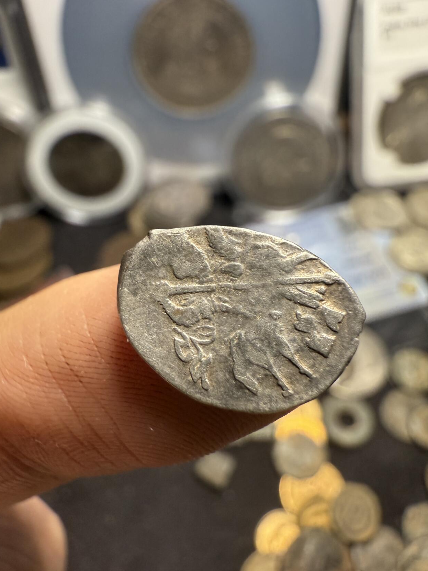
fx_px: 429
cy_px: 292
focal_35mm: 26
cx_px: 212
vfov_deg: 67.3
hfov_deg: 53.1
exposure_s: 1/99
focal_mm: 2.22
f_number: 2.2
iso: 200
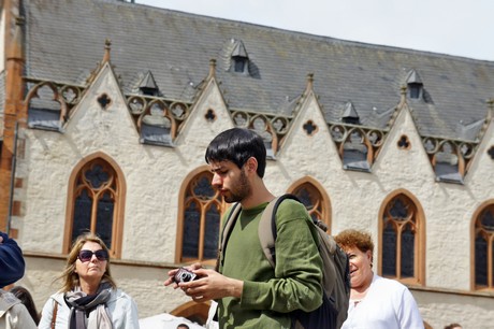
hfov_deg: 24.6
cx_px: 247
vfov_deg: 16.5
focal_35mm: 82
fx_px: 1131
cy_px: 164
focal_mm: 55
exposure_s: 1/800
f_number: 6.3
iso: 200
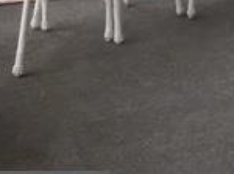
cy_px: -162
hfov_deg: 13.4
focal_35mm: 124
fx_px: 837
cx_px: 488
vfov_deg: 11.0
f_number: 2.2
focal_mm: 4.15
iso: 25
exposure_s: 1/40
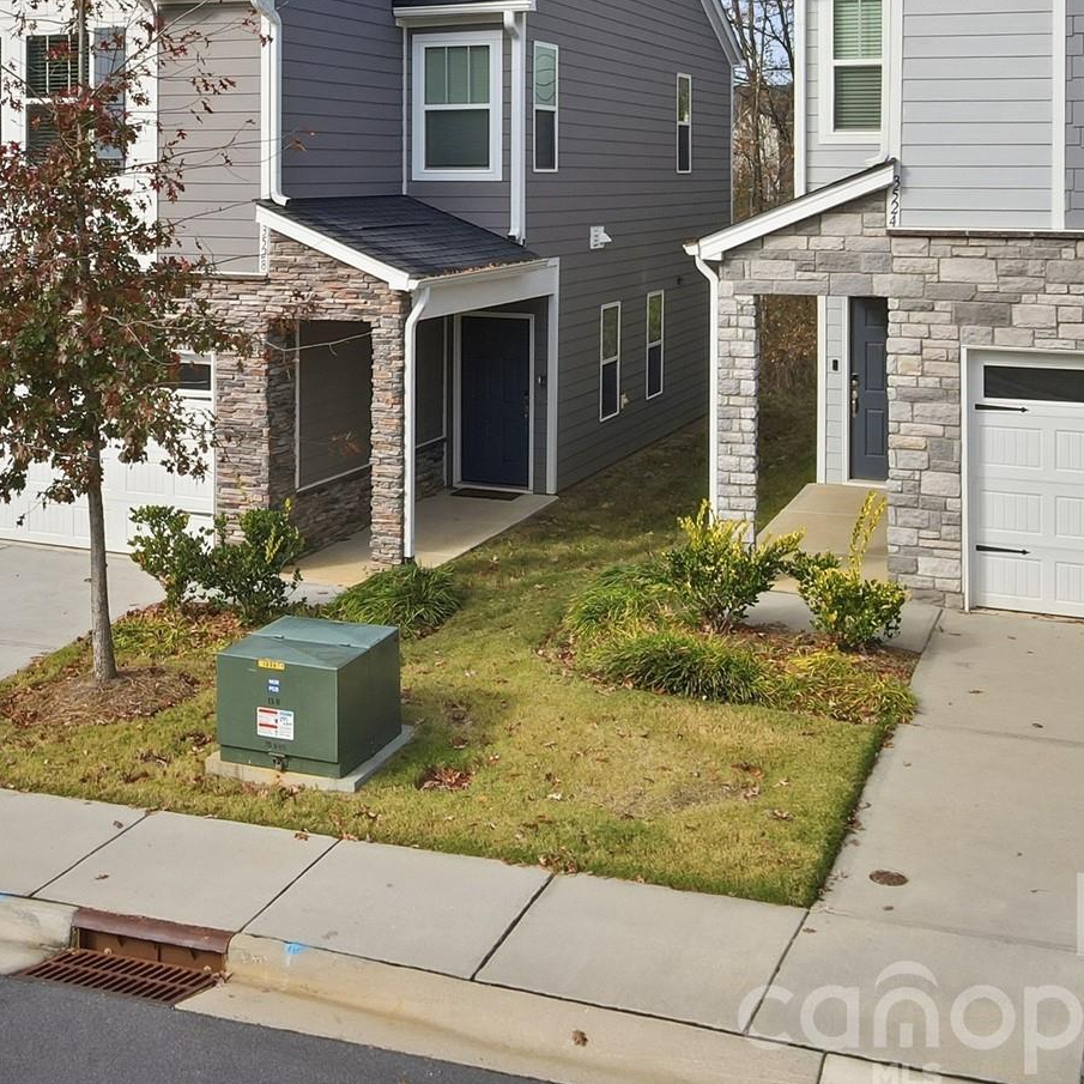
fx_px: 1701
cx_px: 232
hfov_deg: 34.4
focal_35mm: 48
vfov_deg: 34.1
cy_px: 188
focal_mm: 4.5
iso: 100
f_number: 2.8
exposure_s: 1/1000
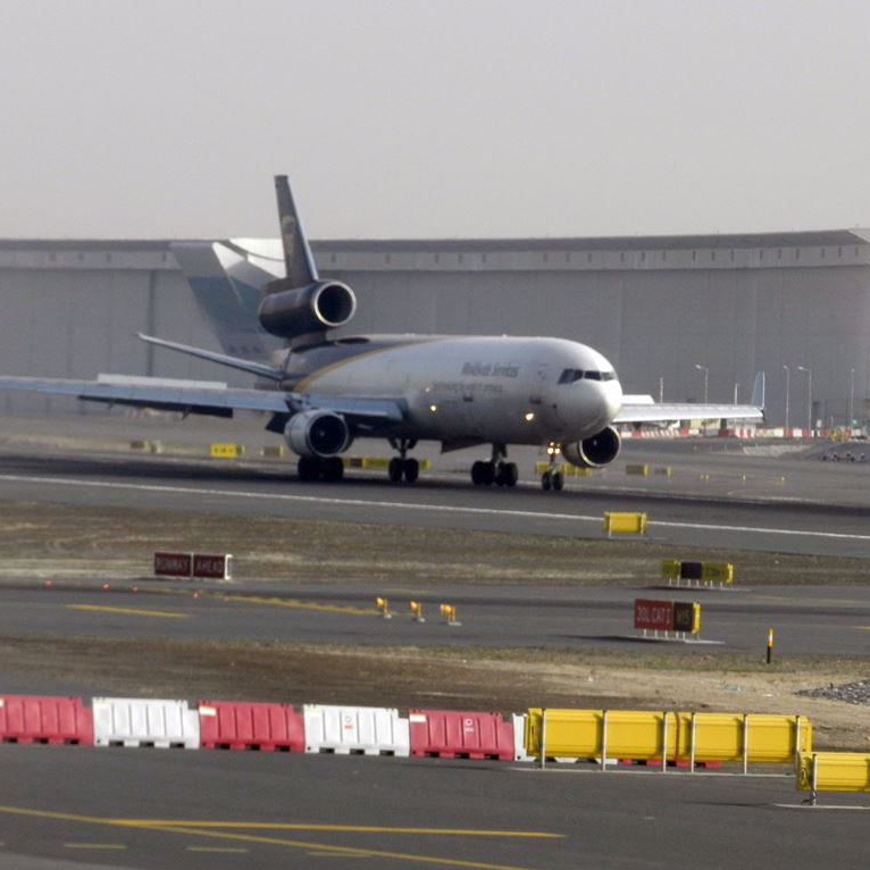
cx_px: 474
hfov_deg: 4.4
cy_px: 435
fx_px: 11431
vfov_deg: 4.4
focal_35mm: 402
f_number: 5.5
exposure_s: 1/400
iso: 160
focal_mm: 60.5
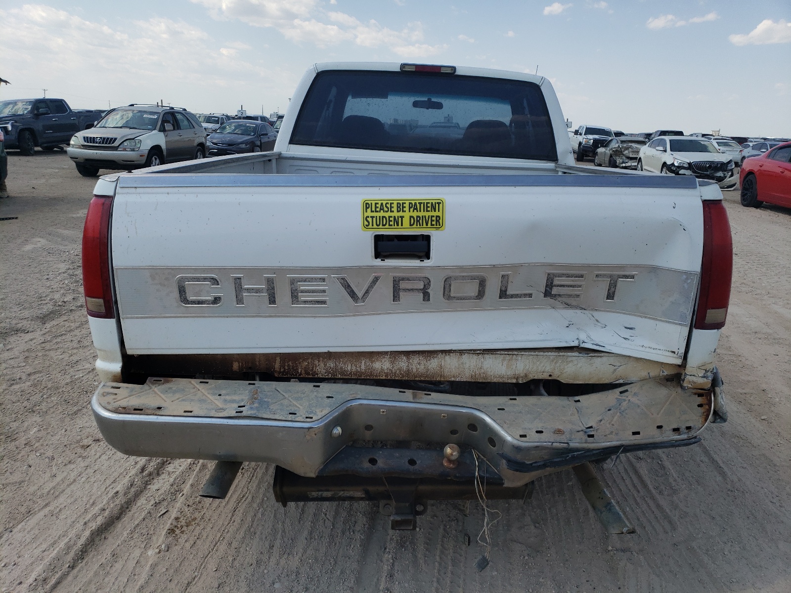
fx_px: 594
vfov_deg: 53.1
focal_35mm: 26
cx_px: 396
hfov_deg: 67.3
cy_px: 296
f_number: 1.5
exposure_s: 1/3333
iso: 50
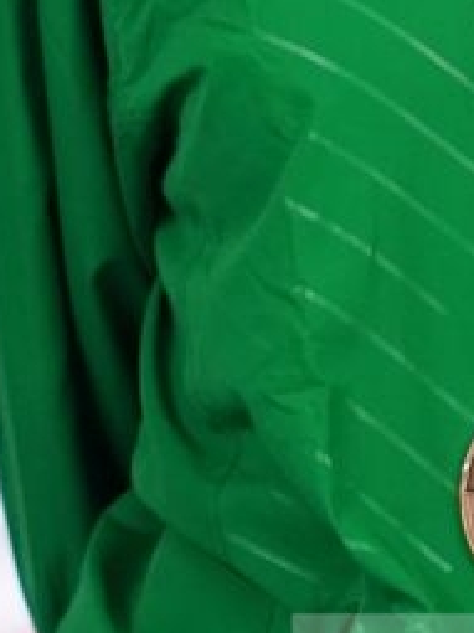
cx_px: 524
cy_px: -42
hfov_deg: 0.8
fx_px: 33110
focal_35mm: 1812
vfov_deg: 1.1
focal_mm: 400
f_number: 2.8
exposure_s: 1/500
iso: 4000
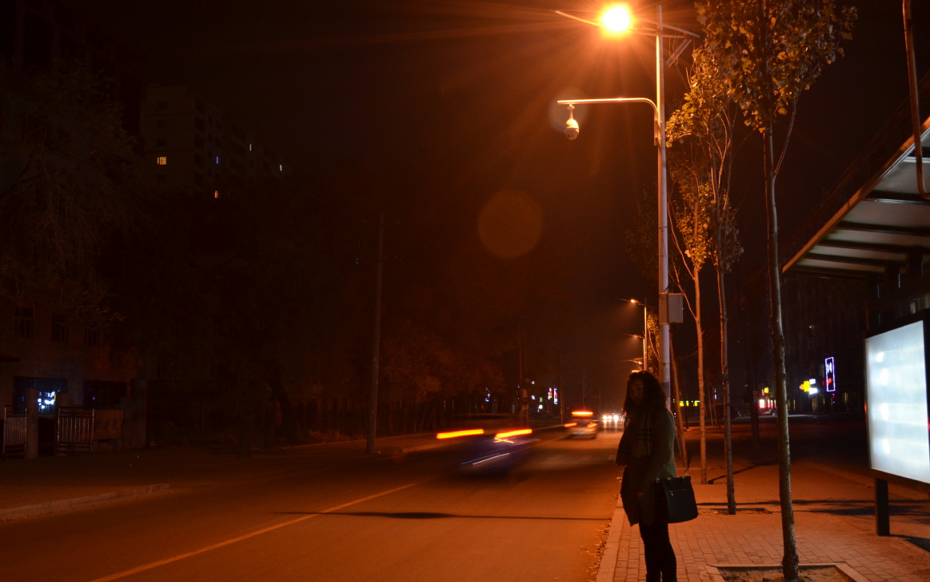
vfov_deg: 31.2
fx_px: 1039
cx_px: 478
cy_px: 309
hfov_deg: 48.2
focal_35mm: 41
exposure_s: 1/1.3
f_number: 8
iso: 400
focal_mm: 26
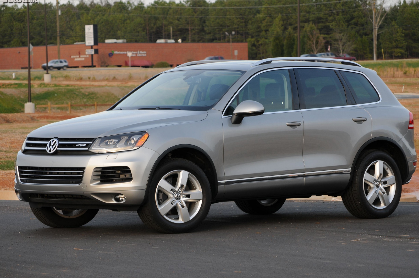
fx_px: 1878
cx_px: 214
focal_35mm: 162
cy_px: 138
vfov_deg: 8.5
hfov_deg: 12.7
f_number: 8
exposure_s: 1/60
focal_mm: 105
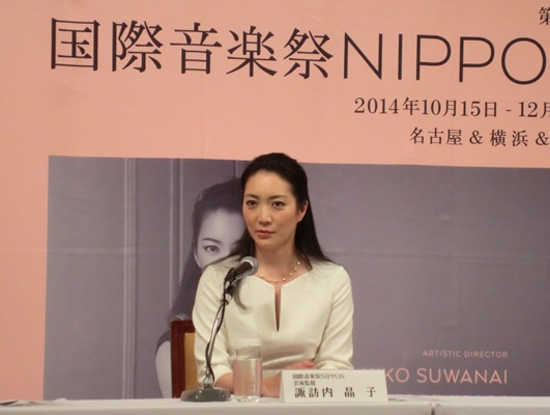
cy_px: 208
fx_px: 1575
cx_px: 275
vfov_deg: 15.0
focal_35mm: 99
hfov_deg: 19.8
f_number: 5.3
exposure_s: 1/60
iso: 400
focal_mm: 17.86
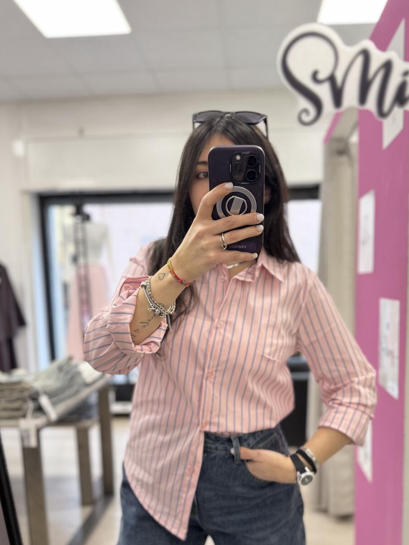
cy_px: 332
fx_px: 473
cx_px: 229
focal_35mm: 30
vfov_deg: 59.4
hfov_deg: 46.7
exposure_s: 1/100
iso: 200
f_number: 1.78
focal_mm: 6.76
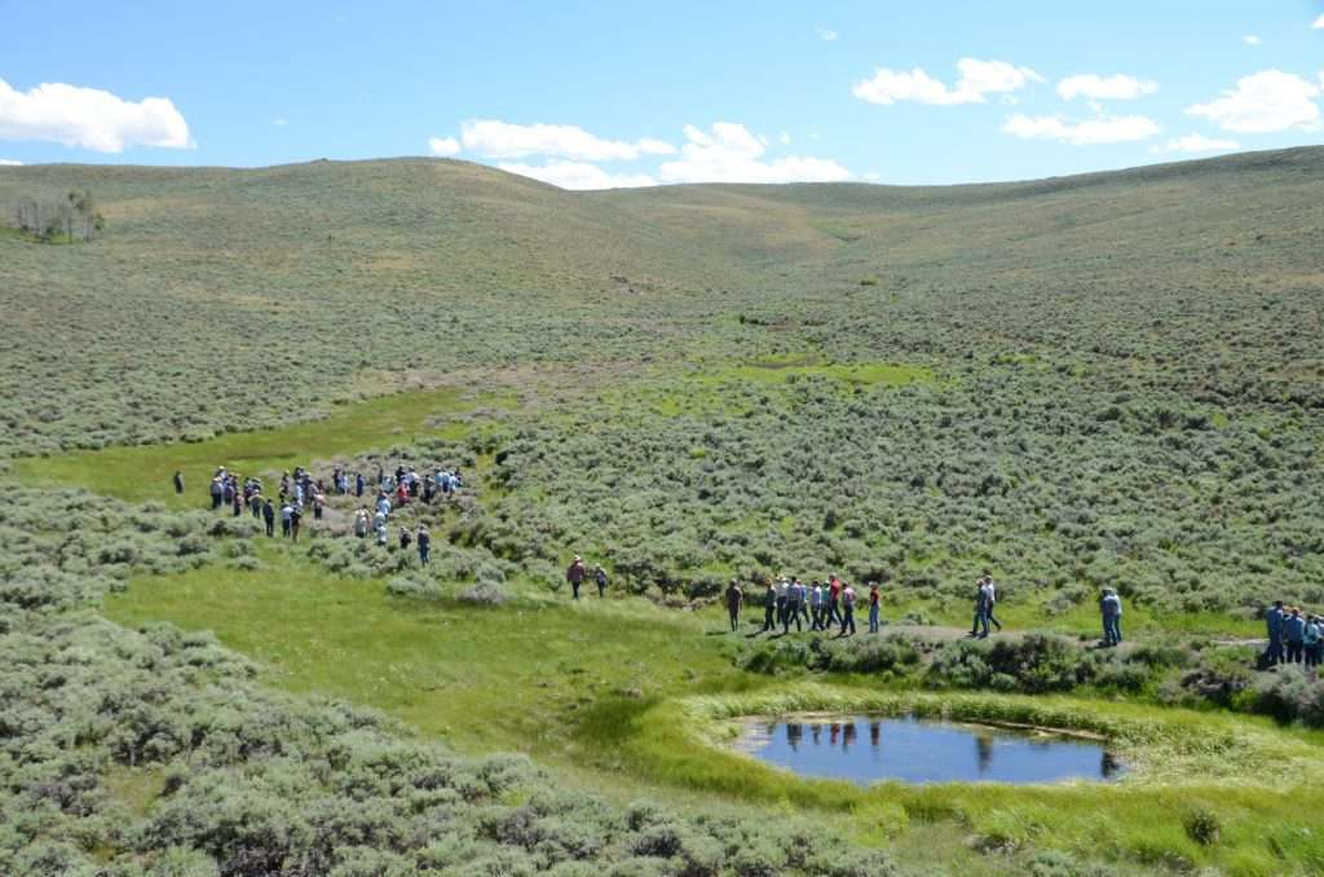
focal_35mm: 51
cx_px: 662
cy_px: 438
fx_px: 1872
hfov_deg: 39.0
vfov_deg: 26.4
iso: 200
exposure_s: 1/100
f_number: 11
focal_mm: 34
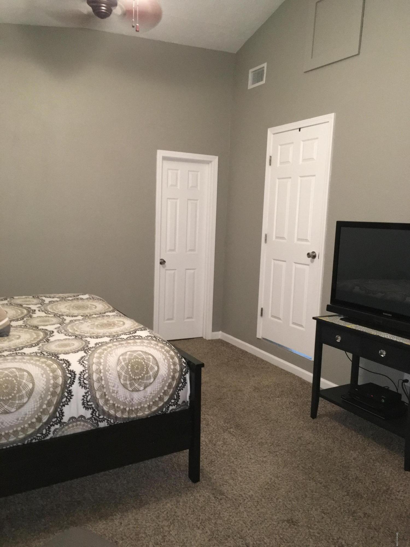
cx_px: 205
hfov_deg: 48.2
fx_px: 458
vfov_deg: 61.7
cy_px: 274
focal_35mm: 29
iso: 250
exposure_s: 1/16
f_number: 2.2
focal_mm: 4.15
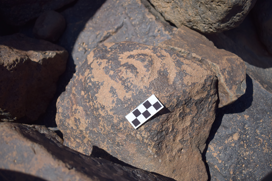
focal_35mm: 38
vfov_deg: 35.5
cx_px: 136
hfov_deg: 51.3
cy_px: 90
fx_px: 283
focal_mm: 25
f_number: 4
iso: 200
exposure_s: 1/2000
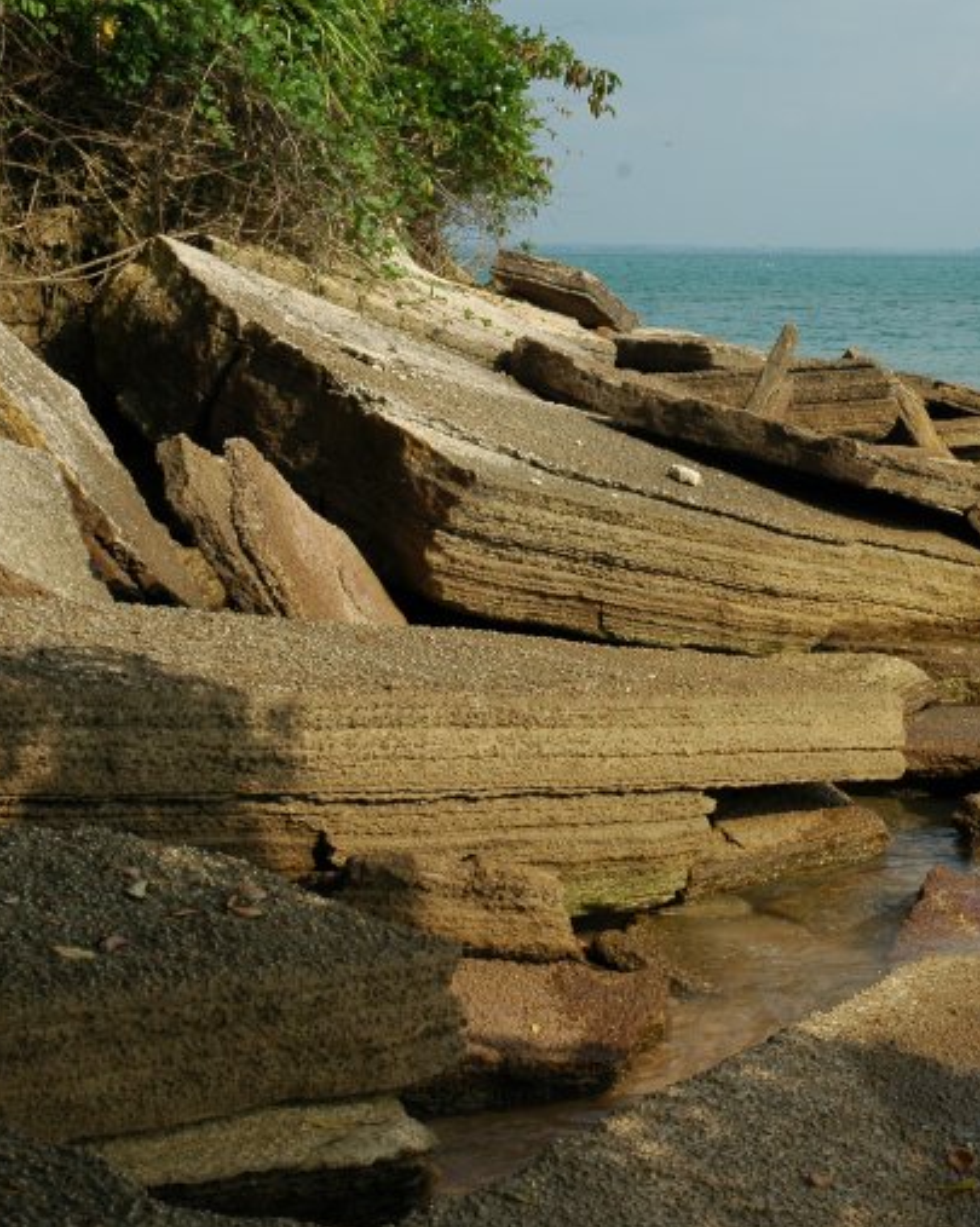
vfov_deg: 24.5
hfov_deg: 19.3
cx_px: 898
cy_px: 600
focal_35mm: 78
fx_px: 2821
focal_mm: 35
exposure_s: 1/320
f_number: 10
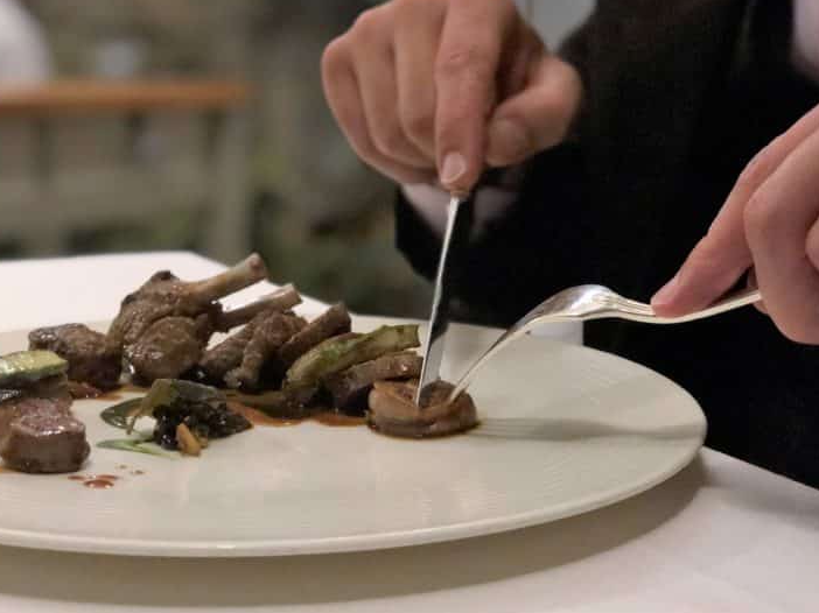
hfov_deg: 29.8
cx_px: 376
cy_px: 318
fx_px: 1537
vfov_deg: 22.6
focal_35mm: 65
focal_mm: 6.6
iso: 1250
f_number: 2.8
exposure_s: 1/50
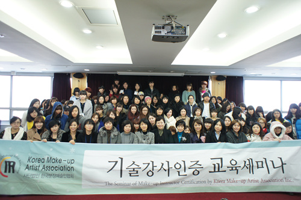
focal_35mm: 24
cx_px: 150
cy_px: 100
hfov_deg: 73.8
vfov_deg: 53.1
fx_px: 201
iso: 500
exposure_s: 1/40
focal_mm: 16
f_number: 2.8
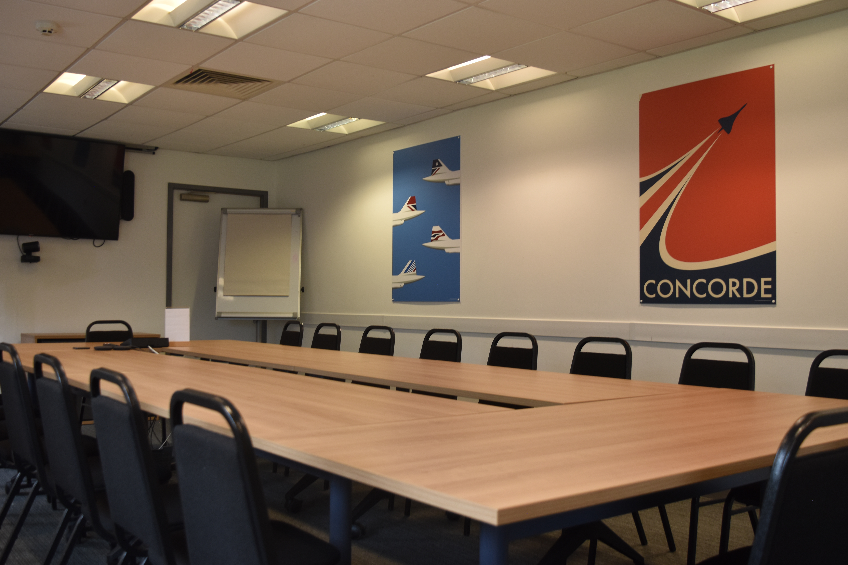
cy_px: 282
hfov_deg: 53.1
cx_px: 424
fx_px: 848
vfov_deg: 36.9
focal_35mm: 36
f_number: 4.5
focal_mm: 24
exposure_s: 1/80
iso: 400
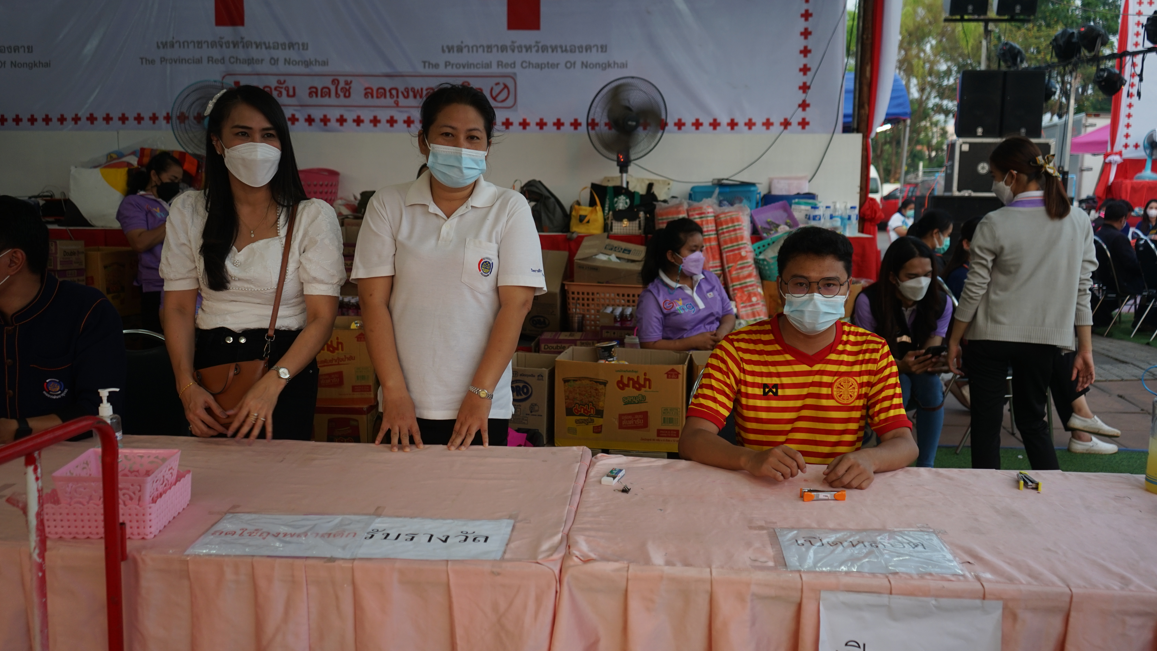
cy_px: 359
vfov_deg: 35.6
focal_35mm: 33
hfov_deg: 59.5
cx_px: 578
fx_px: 1012
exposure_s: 1/160
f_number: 4
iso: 320
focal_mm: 31
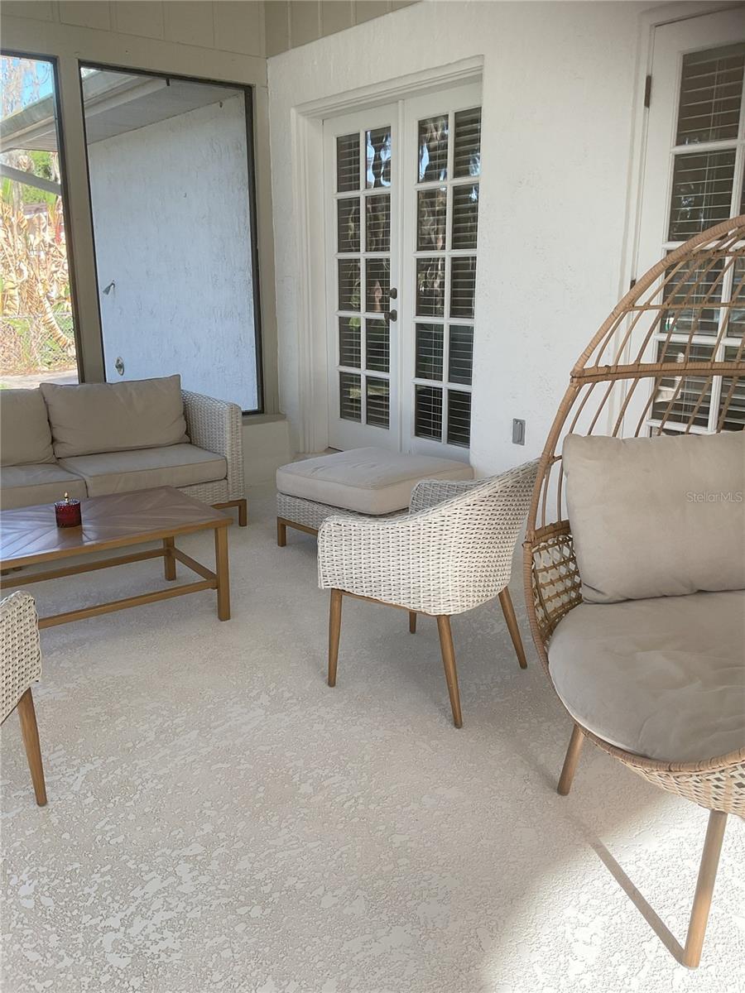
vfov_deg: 61.7
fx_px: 832
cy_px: 496
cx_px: 372
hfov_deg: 48.2
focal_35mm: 29
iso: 20
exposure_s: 1/120
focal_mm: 3
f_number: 1.8
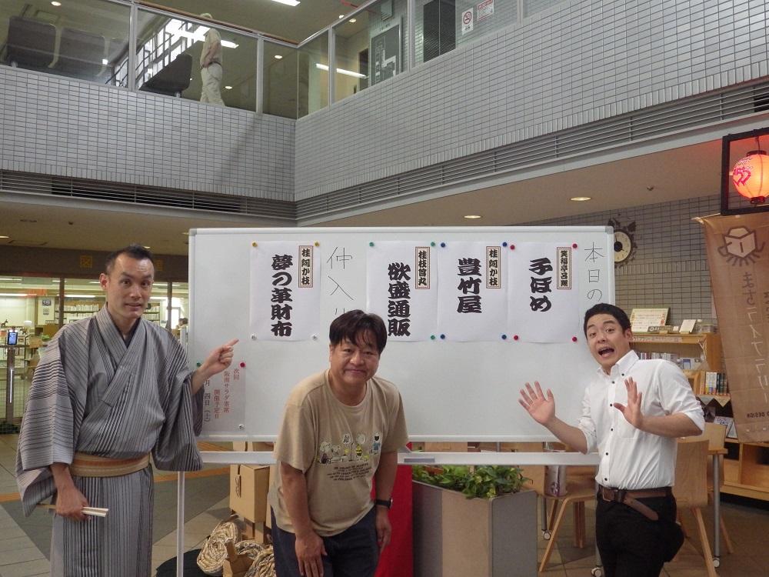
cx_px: 384
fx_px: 755
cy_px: 288
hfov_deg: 54.0
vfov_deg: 41.8
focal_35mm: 34
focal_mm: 6.2
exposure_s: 1/50
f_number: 3.4
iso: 500
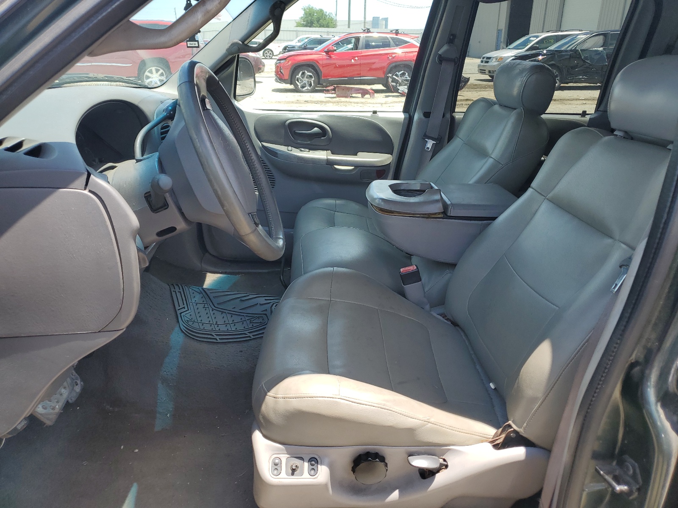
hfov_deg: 67.3
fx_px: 509
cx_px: 339
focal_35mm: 26
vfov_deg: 53.1
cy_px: 254
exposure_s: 1/714
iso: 50
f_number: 1.5
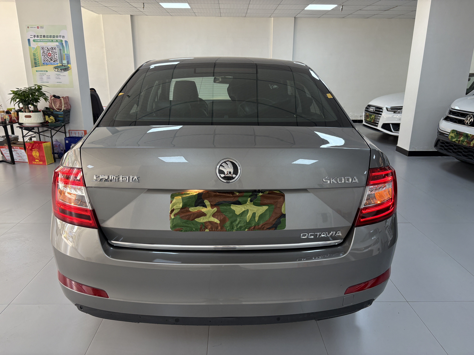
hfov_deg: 67.3
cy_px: 178
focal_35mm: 26
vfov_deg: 53.1
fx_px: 356
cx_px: 237
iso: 80
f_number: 1.6
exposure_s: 1/100
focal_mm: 5.96
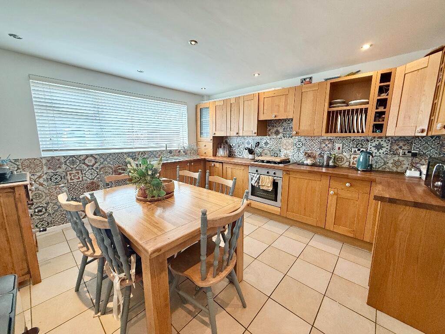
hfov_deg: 102.1
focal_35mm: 14
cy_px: 167
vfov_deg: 85.7
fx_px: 180
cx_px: 222
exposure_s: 1/100
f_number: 2.2
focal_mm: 2.22
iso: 200
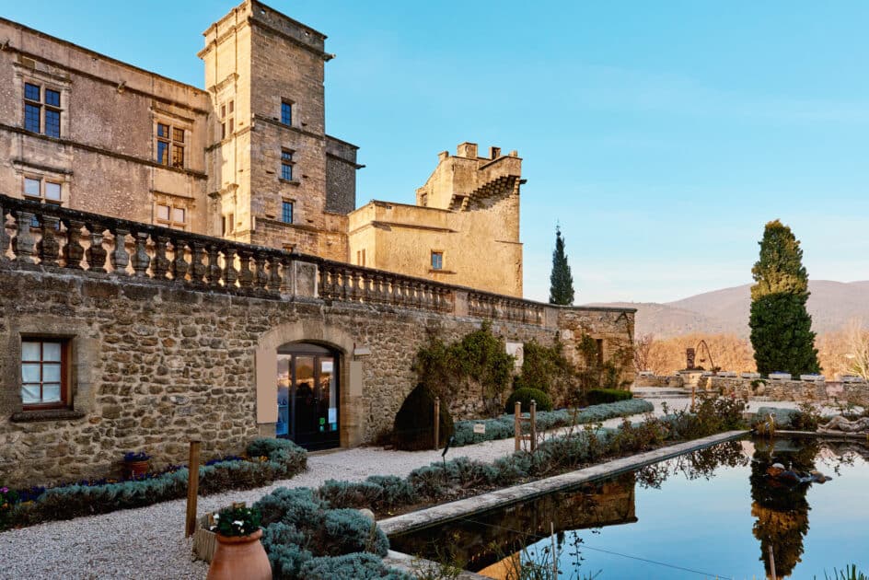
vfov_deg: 53.2
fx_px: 579
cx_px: 434
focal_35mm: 24
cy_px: 290
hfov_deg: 73.7
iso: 320
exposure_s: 1/250
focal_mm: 24
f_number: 9
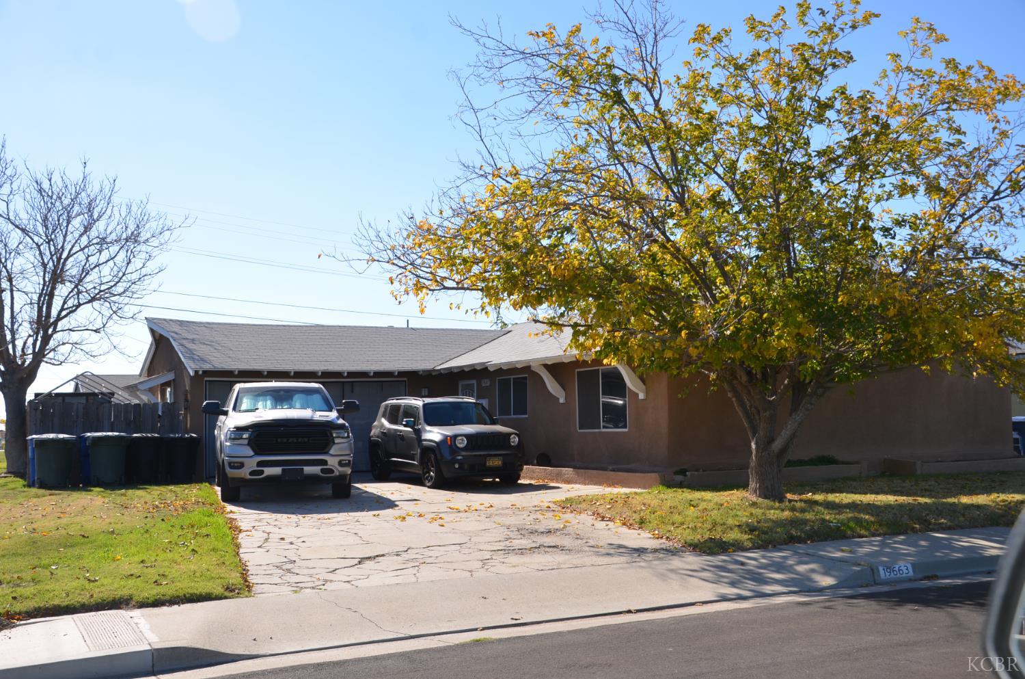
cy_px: 340
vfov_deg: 35.3
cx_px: 512
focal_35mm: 38
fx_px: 1065
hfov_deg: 51.4
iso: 100
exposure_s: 1/250
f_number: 8
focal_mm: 25
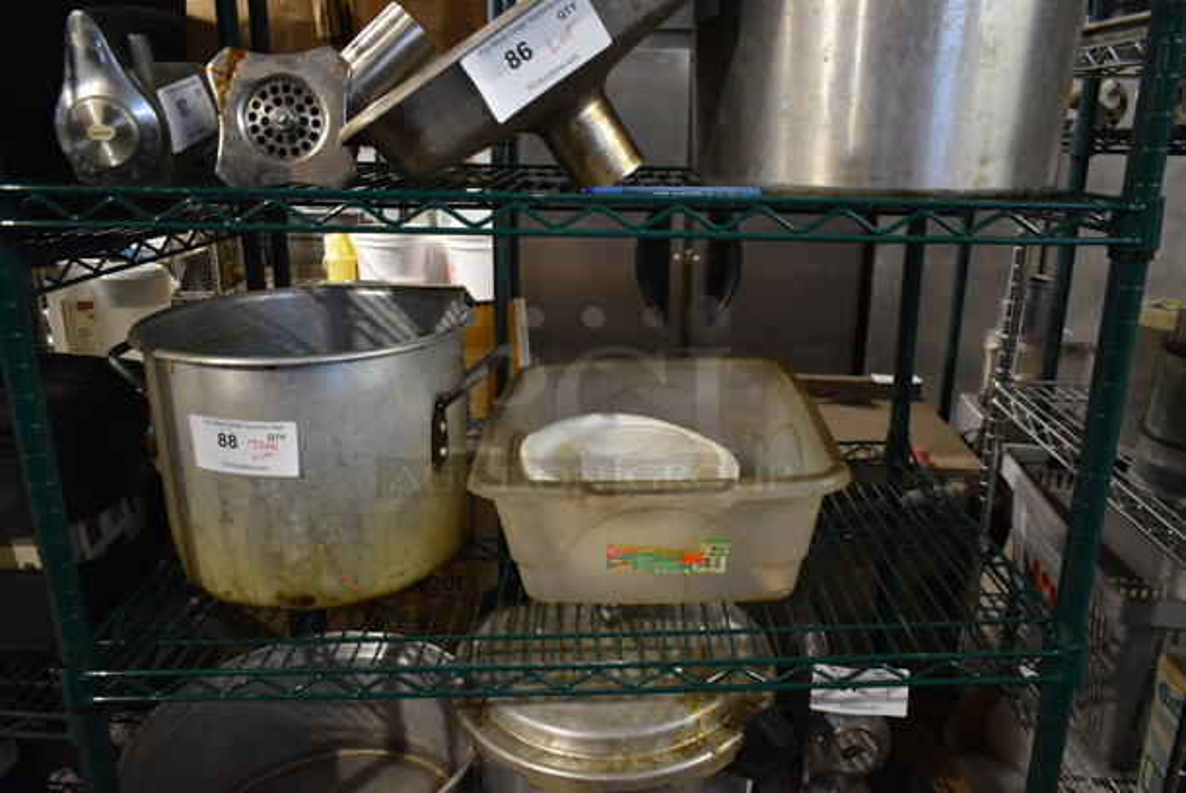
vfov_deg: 48.0
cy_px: 396
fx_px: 890
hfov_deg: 67.3
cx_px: 593
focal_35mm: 27
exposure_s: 1/30
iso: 1250
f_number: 3.5
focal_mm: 18
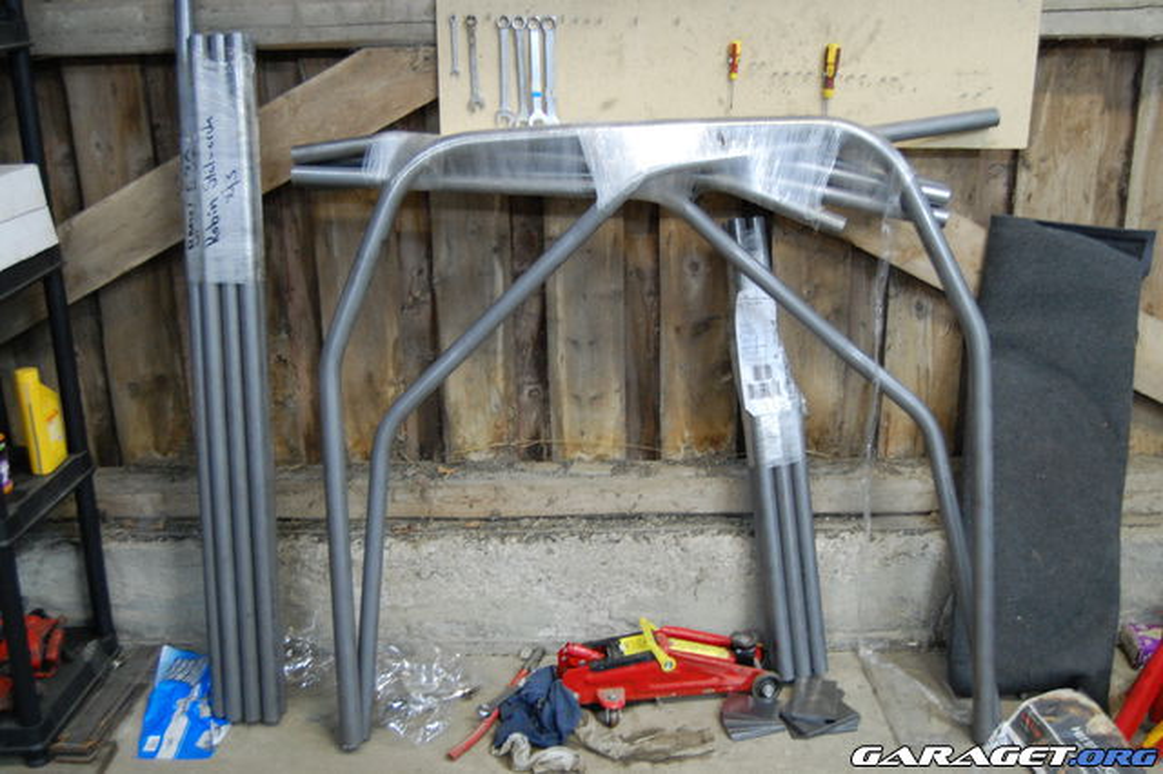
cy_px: 387
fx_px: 1259
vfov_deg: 34.2
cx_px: 582
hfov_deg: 49.6
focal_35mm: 39
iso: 800
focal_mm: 26
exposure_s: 1/20
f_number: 4
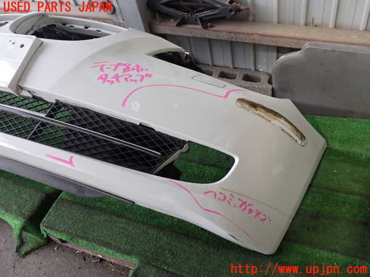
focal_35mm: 32
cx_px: 185
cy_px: 138
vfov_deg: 44.2
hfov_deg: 56.8
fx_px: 342
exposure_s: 1/30
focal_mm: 5.79
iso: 500
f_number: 2.4
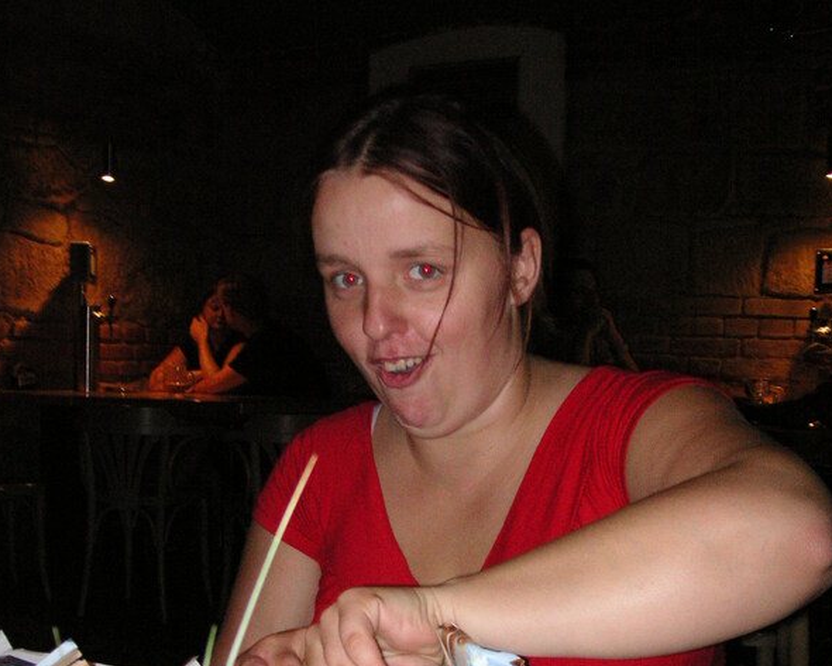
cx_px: 416
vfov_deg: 30.0
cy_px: 542
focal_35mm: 49
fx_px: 1207
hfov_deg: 38.0
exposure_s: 1/45
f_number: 2.8
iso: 160
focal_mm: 6.1
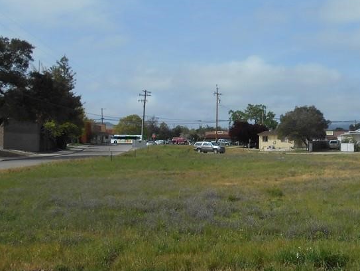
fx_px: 510
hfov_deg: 37.3
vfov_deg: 29.7
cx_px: 296
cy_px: 156
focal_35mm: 49
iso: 80
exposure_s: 1/1600
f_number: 3.2
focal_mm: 4.6
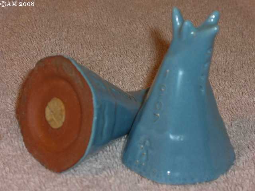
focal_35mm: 114
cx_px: 128
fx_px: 840
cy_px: 96
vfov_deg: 13.0
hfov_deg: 17.3
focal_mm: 23.7
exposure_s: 1/30
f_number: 5.4
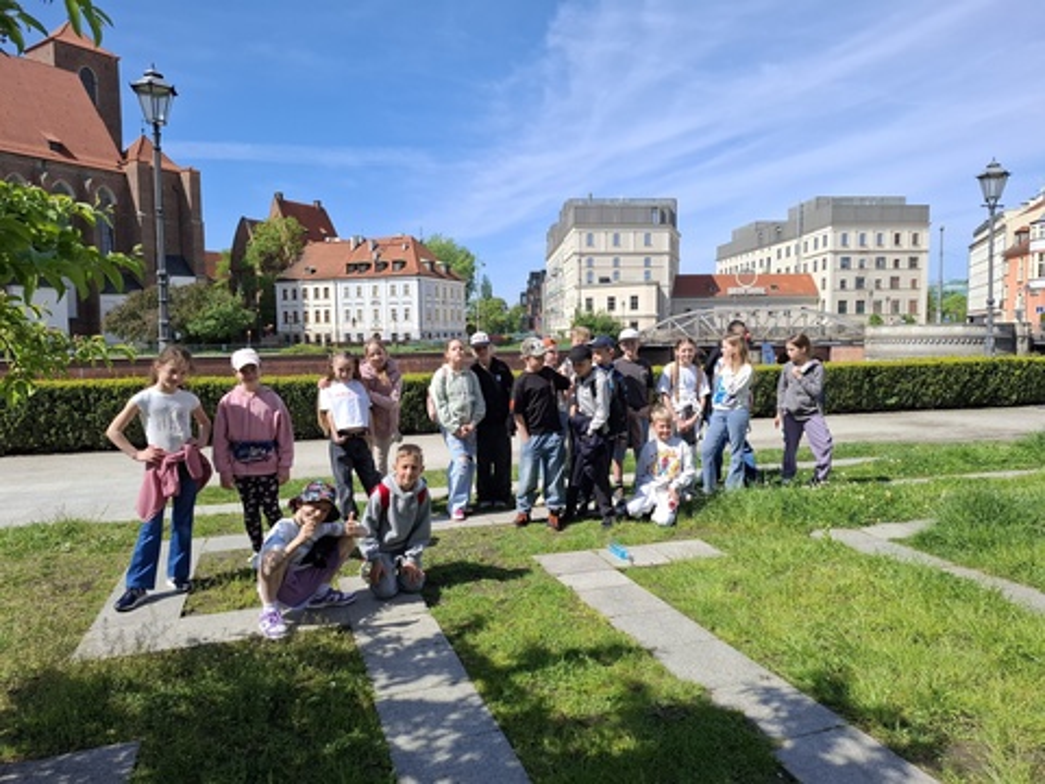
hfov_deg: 73.9
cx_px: 522
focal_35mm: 23
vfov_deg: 58.9
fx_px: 694
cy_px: 392
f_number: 1.8
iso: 50
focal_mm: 5.54
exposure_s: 1/1548
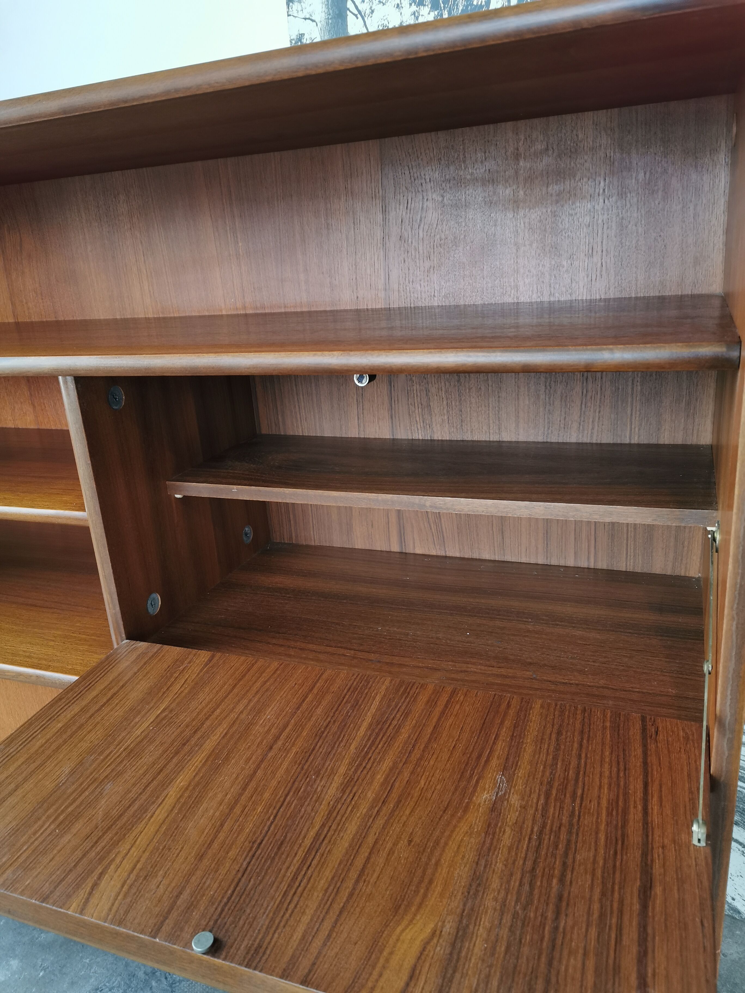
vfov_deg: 65.3
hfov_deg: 51.4
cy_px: 496
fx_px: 775
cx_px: 372
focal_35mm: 27
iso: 250
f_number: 1.6
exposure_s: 1/60
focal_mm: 5.56
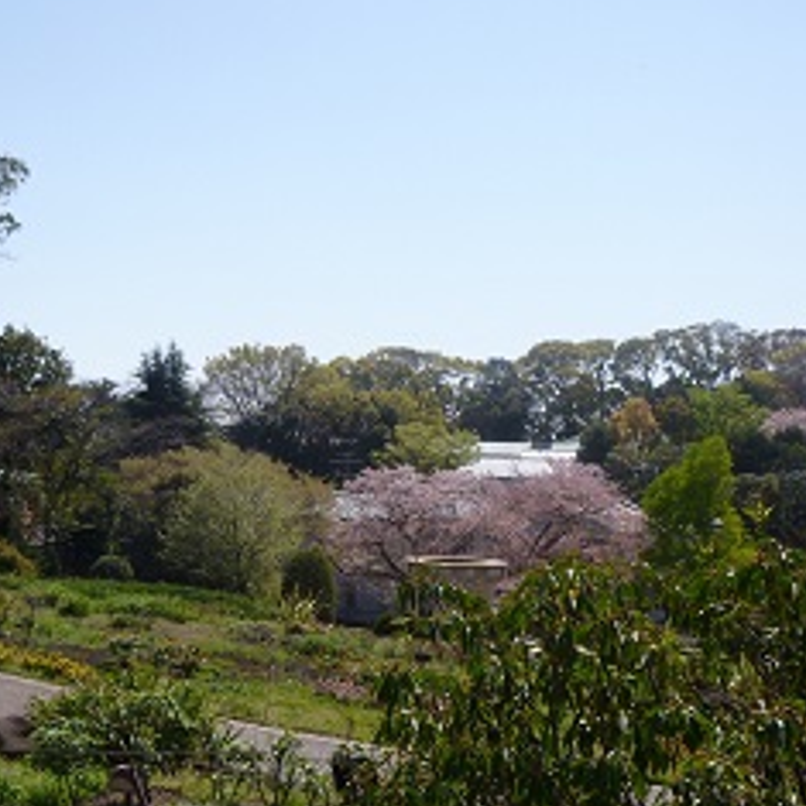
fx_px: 1238
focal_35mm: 47
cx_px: 244
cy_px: 451
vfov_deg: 36.0
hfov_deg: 35.6
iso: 100
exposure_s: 1/1000
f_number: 3.1
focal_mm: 4.5
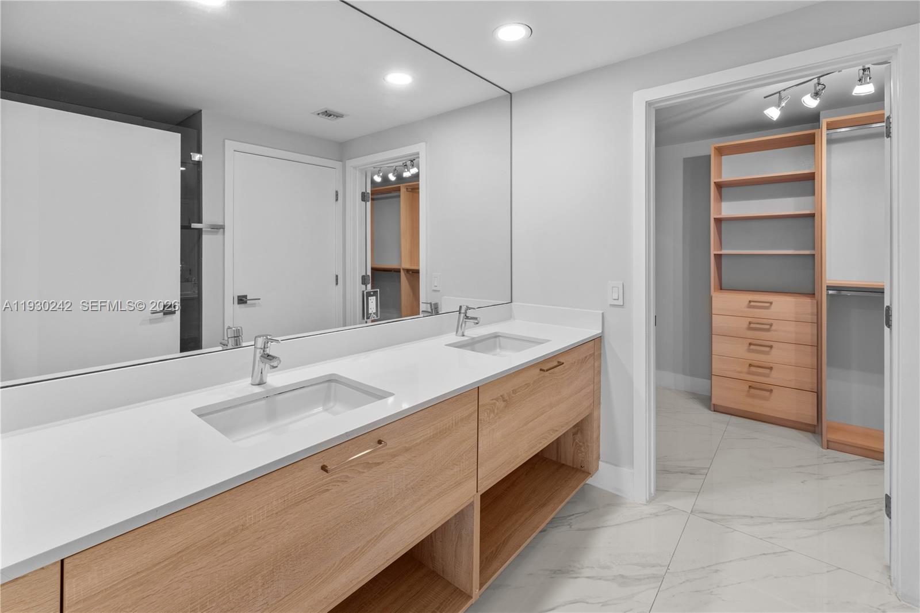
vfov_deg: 77.3
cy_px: 306
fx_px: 383
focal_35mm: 15
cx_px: 460
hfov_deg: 100.4
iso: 125
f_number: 9
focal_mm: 10
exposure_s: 1/2.5
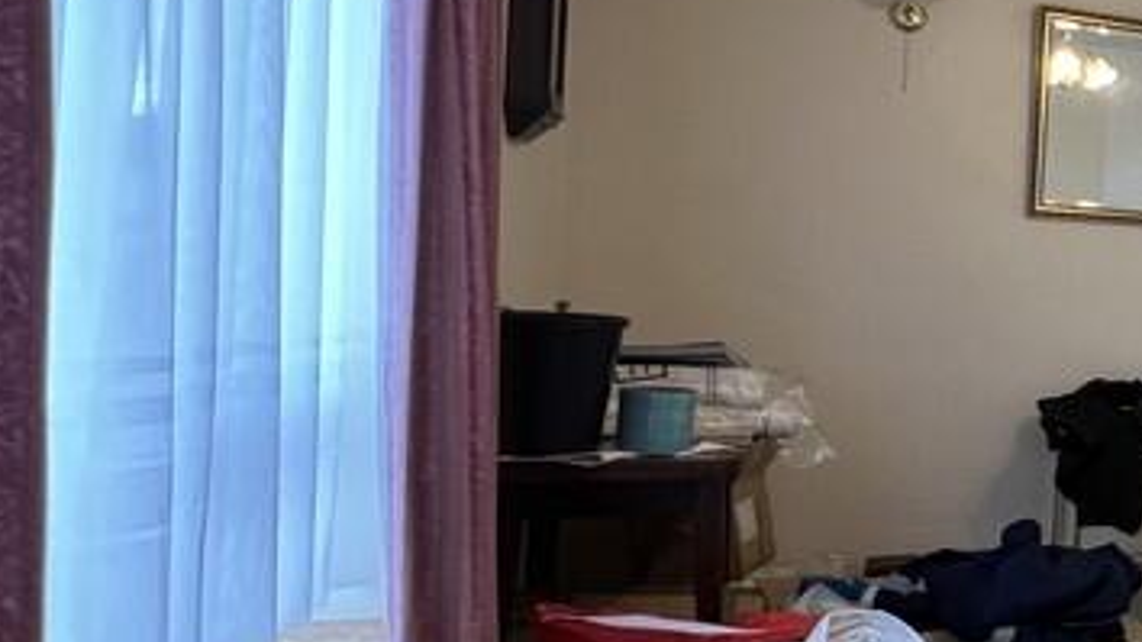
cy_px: 313
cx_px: 1526
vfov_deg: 29.0
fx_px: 1241
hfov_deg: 33.7
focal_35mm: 41
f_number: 1.8
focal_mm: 1.57
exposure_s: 1/100
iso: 200
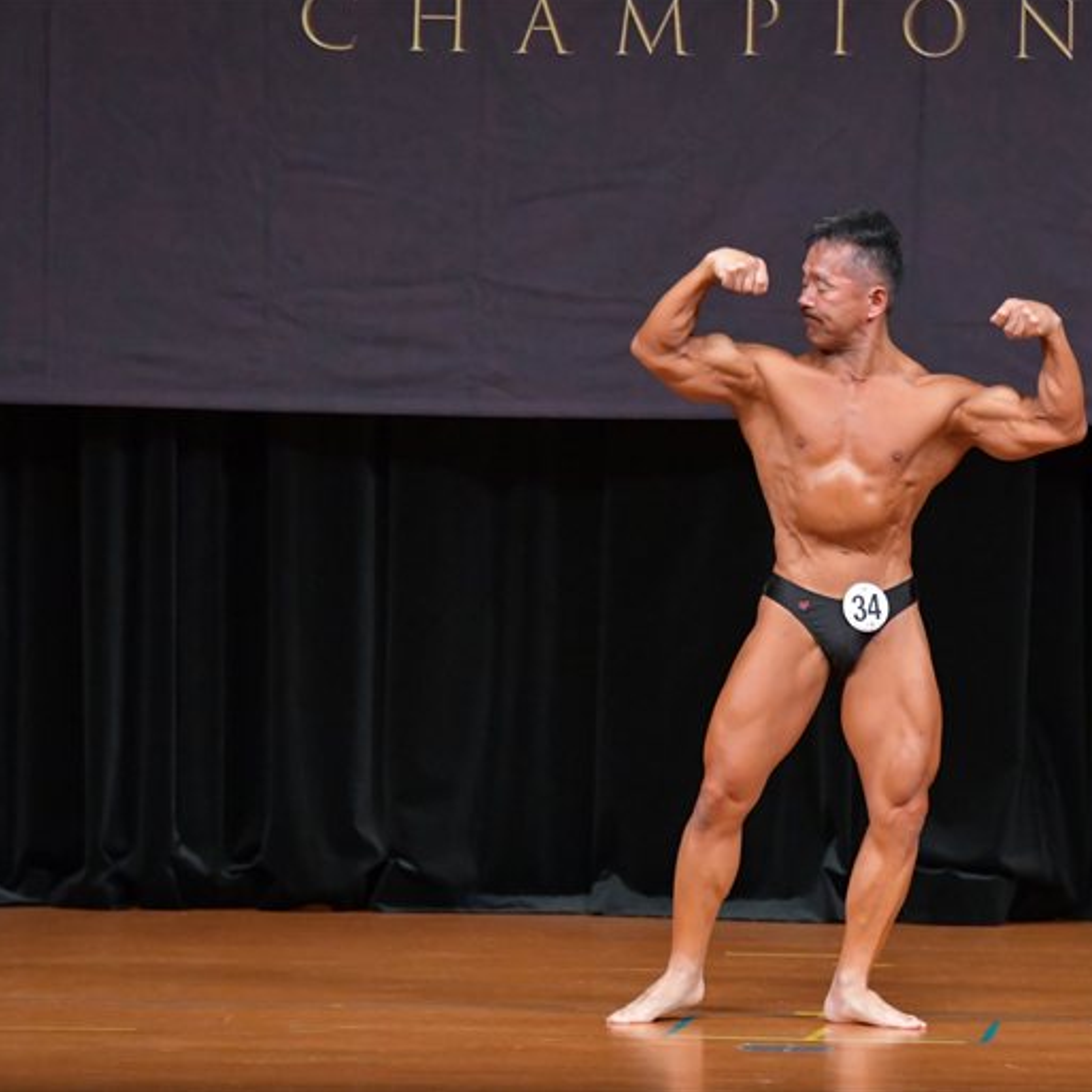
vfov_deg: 5.4
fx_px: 11671
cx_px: 774
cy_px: 545
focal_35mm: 327
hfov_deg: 5.4
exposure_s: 1/400
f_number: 5.6
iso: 5000
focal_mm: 170
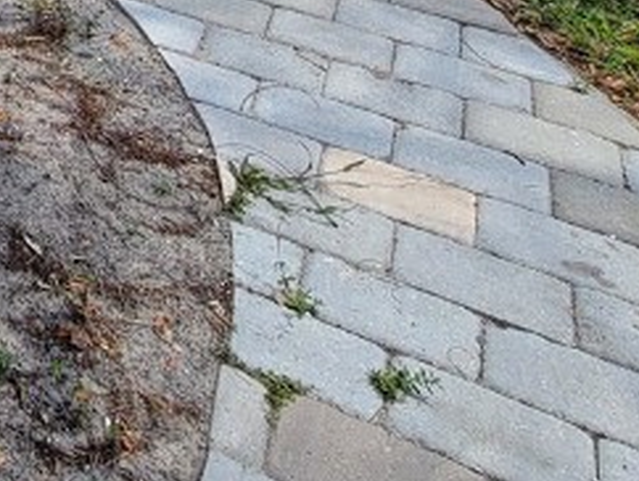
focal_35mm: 55
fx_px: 1016
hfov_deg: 26.0
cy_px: -359
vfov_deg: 20.1
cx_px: -314
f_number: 2.2
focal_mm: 2.2
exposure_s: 1/711
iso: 50
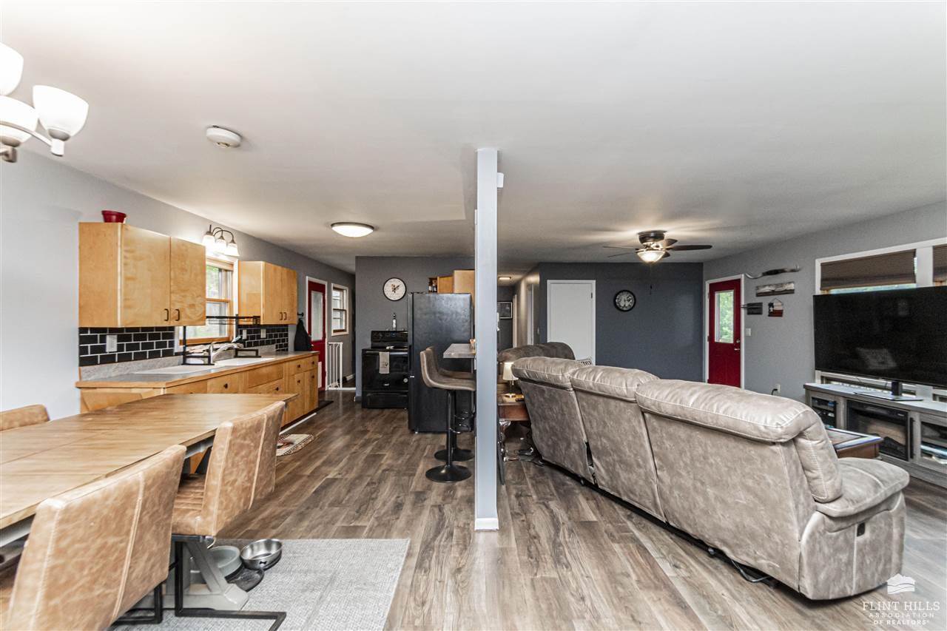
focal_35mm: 15
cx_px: 474
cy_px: 316
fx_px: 395
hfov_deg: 100.4
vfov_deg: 77.3
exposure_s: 1/60
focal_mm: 10
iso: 1250
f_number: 10
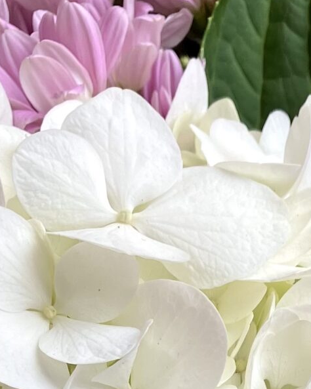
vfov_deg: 14.3
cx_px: 341
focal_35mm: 118
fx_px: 1358
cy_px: 716
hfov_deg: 12.8
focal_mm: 3.99
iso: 25
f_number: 1.8
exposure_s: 1/154
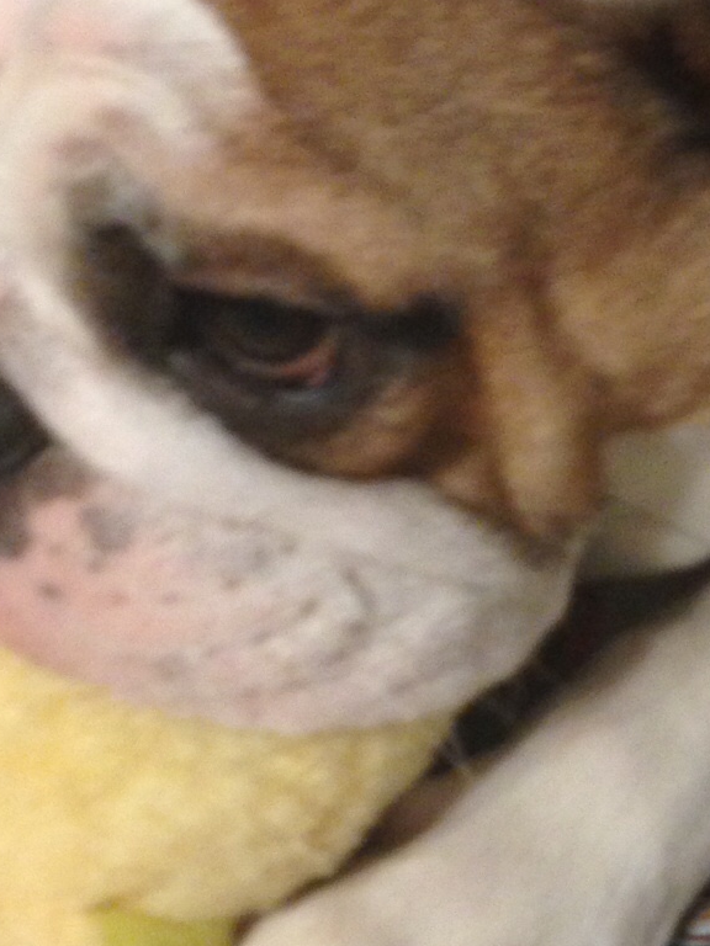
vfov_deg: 22.3
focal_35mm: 88
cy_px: 483
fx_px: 2407
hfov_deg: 16.8
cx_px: 438
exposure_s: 1/20
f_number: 2.4
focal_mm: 4.12
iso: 250
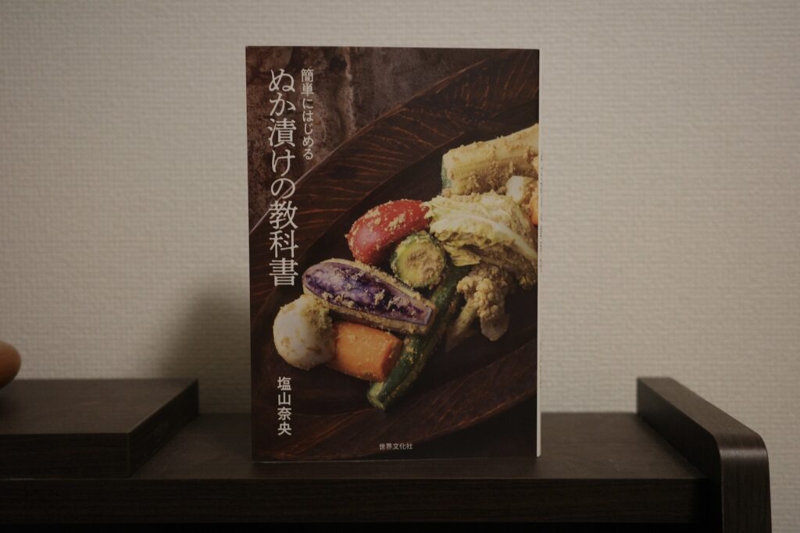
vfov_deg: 33.4
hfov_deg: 48.5
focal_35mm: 40
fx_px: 889
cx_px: 400
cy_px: 266
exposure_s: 1/40
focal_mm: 26
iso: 1600
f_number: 2.8
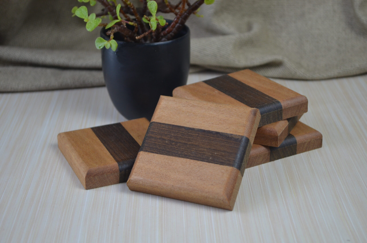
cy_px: 122
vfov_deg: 18.8
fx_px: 733
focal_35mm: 72
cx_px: 184
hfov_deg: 28.1
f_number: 5.6
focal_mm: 48
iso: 800
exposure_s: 1/60
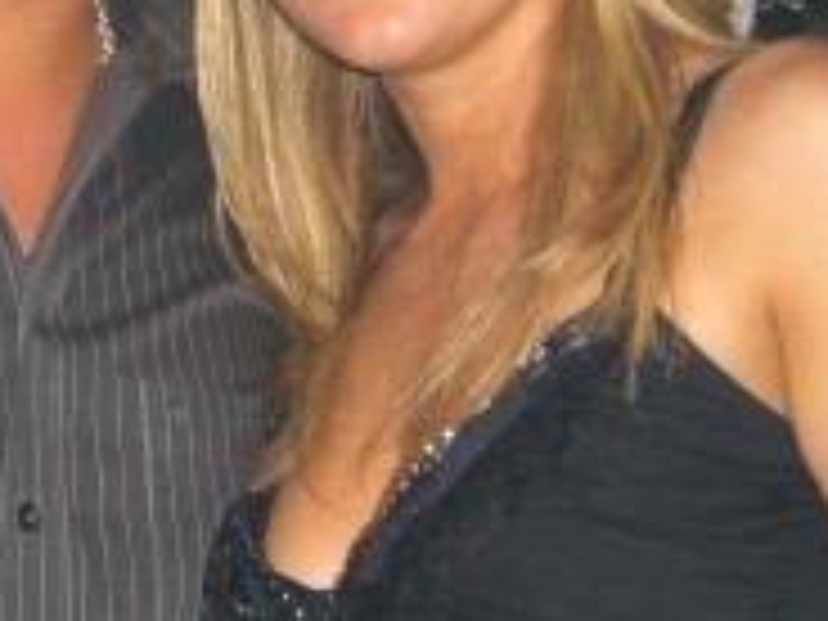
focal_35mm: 124
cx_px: 184
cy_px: 22
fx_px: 2966
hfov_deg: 15.8
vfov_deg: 11.8
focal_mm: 7.9
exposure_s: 1/60
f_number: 2.8
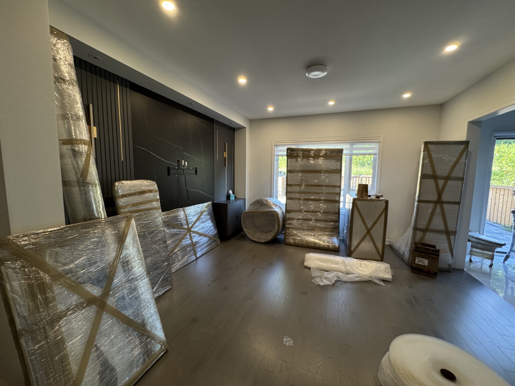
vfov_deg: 85.7
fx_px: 208
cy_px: 193
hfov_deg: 102.1
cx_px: 258
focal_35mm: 14
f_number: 2.2
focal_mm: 2.22
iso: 320
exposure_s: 1/120
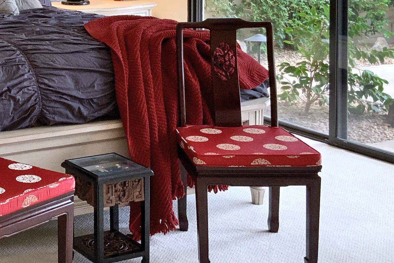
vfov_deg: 18.9
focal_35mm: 72
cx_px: -7
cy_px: 112
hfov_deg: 26.5
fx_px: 788
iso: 80
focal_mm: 3
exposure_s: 1/60
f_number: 1.8
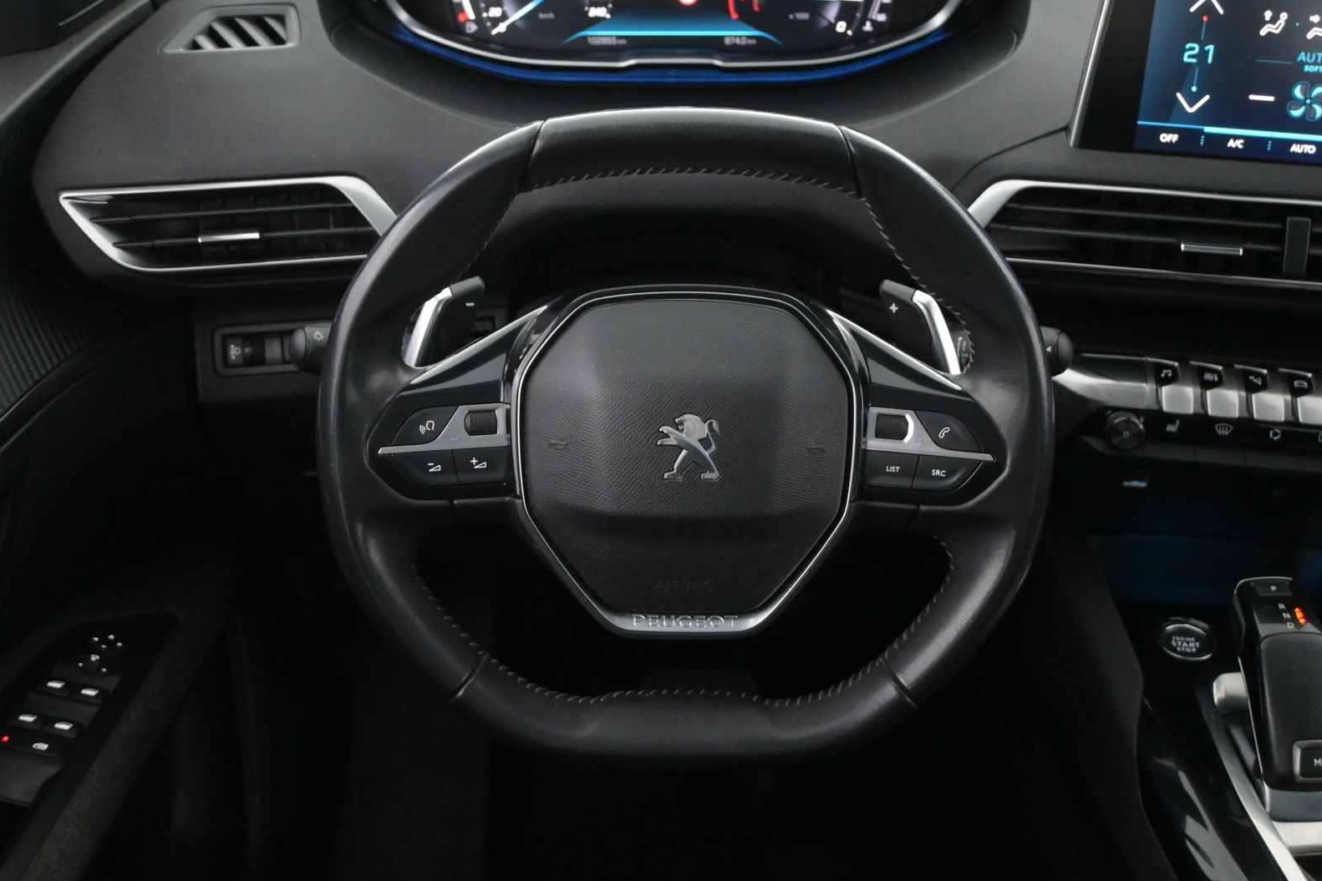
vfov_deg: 31.2
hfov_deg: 45.4
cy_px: 439
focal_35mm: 43
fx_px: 1579
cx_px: 673
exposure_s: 1/50
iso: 5000
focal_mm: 28
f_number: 4.5
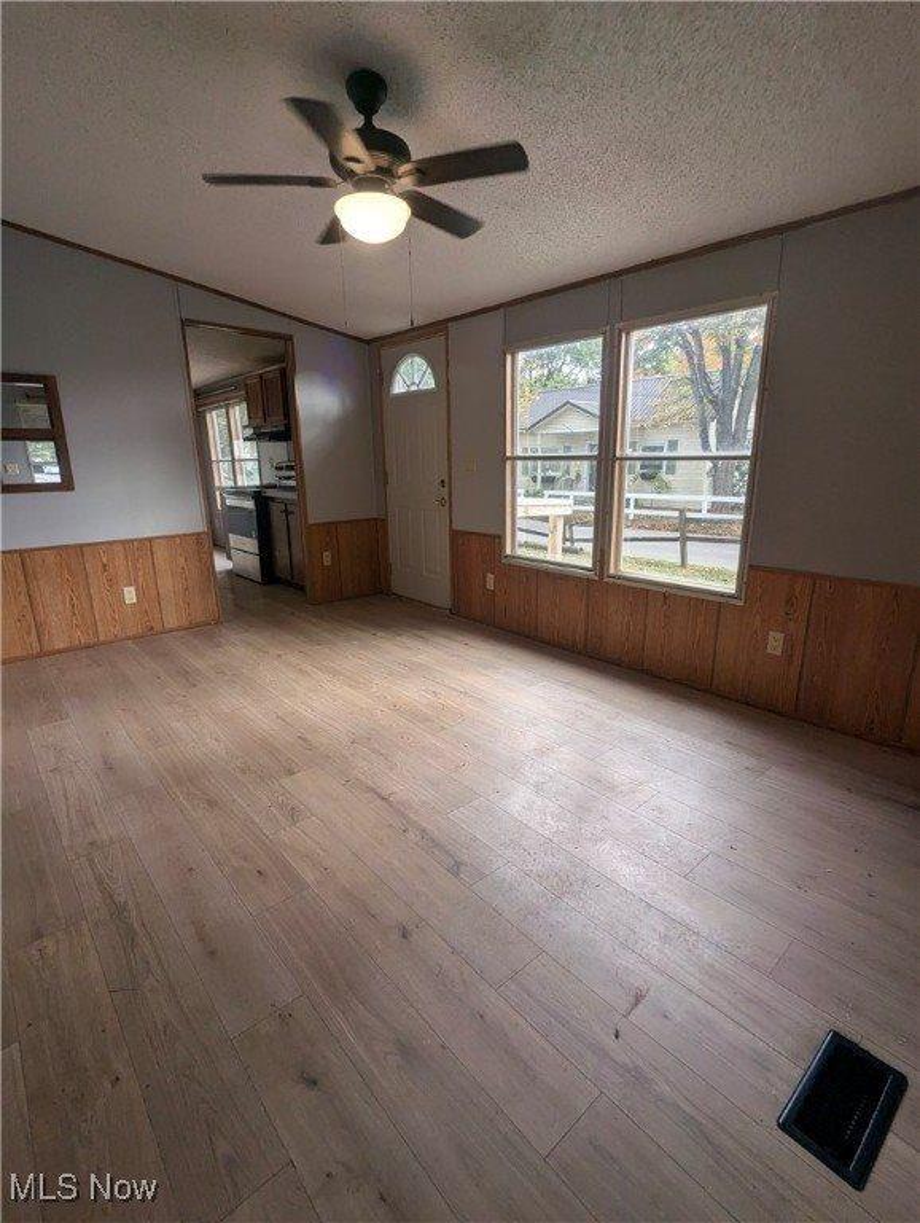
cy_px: 612
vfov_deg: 94.4
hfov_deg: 78.2
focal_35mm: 16
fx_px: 566
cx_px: 460
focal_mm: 2.35
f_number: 2.2
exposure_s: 1/120
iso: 88
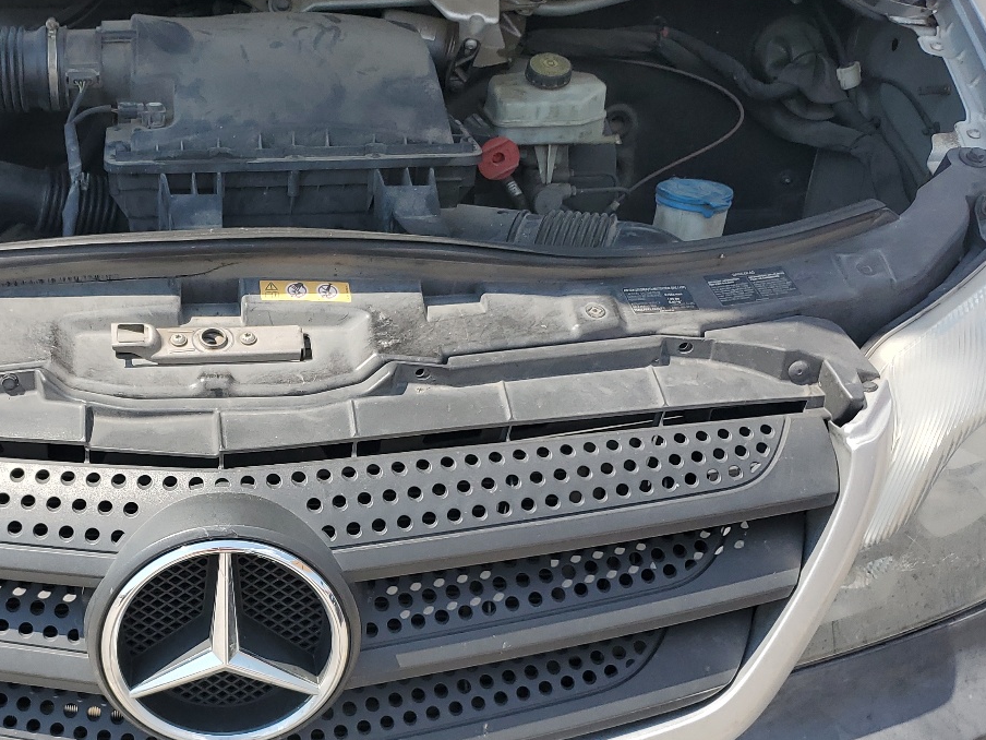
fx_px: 1310
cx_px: 205
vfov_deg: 31.0
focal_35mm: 46
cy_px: 558
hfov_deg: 39.7
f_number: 1.5
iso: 50
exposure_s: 1/2000
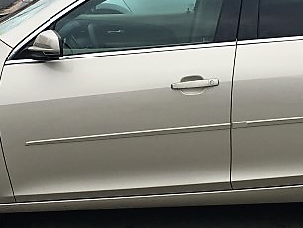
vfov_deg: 15.3
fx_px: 850
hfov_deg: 20.2
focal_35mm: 97
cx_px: 174
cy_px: 91
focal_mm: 4.15
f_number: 2.2
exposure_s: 1/605
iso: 25
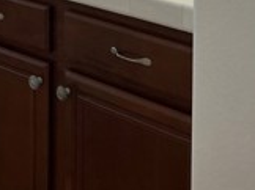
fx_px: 758
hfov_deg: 18.9
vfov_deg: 13.2
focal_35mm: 103
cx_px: 42
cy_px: -129
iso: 32
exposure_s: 1/120
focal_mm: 5.7
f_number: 1.5
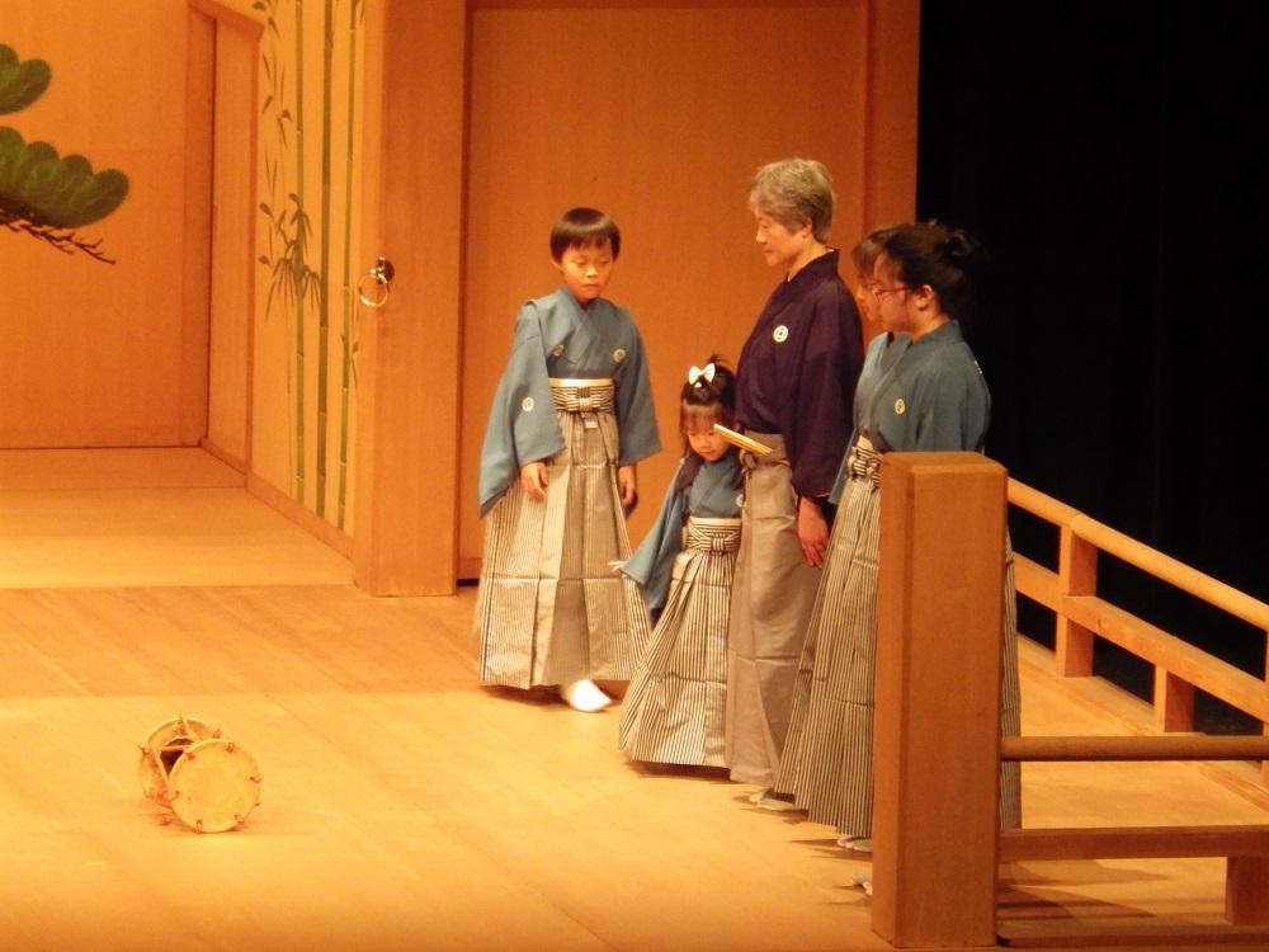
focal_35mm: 317
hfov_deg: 6.3
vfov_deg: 4.7
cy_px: 476
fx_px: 11621
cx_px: 634
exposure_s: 1/50
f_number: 5.9
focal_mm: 56.8
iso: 800
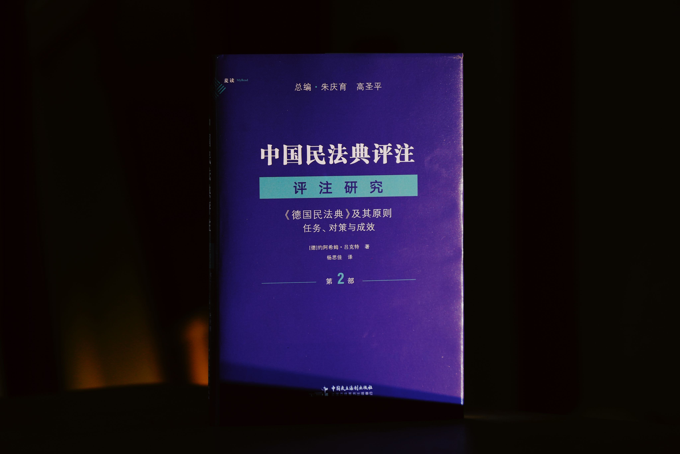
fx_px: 1738
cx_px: 340
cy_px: 227
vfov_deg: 14.9
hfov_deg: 22.1
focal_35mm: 92
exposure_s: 1/60
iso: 800
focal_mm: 92
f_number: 4
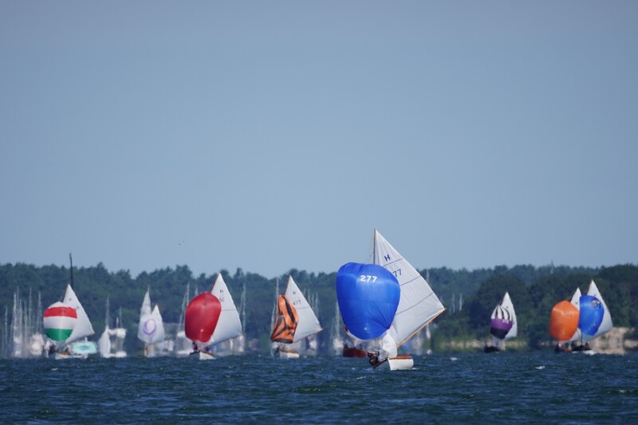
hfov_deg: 2.3
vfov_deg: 1.5
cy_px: 212
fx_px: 15946
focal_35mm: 900
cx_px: 319
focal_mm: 600
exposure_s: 1/1600
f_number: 6.3
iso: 200
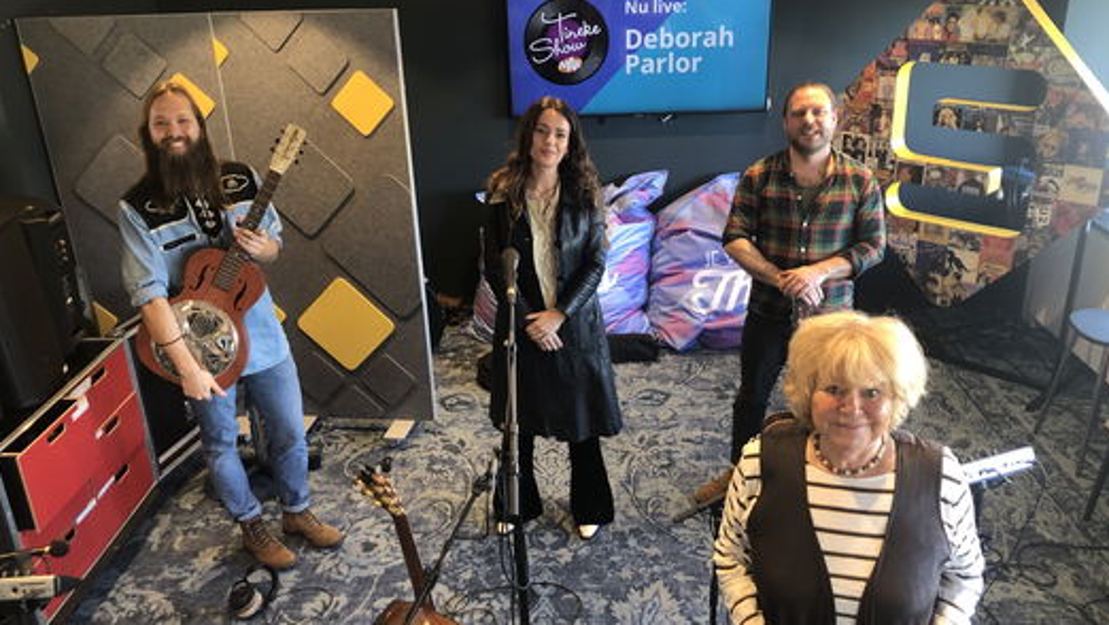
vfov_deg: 35.6
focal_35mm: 33
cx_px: 563
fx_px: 971
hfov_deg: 59.5
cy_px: 368
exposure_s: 1/17
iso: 40
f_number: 1.8
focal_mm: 3.99
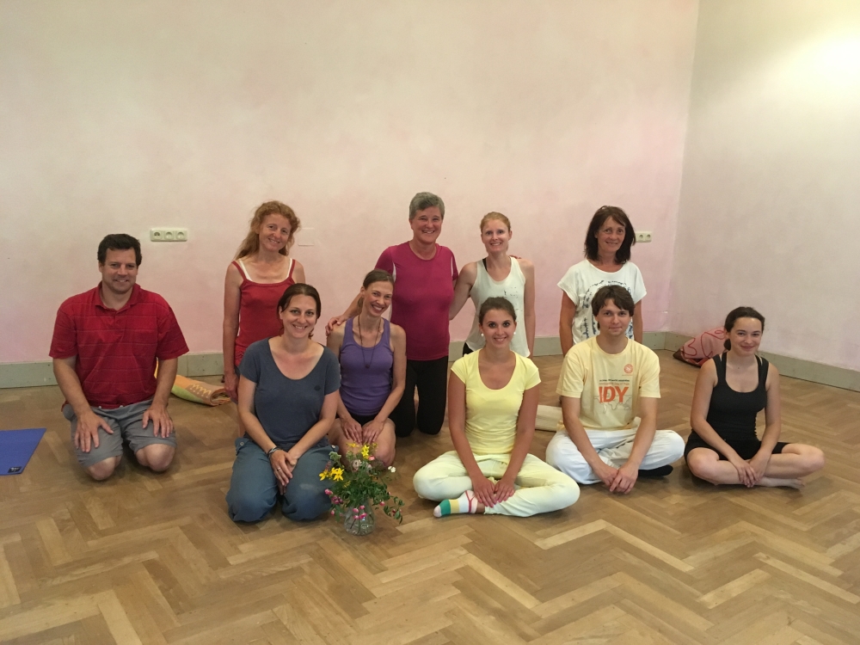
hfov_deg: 61.7
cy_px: 322
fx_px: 720
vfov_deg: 48.2
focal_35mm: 29
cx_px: 430
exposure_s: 1/17
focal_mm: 4.15
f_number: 2.2
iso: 200
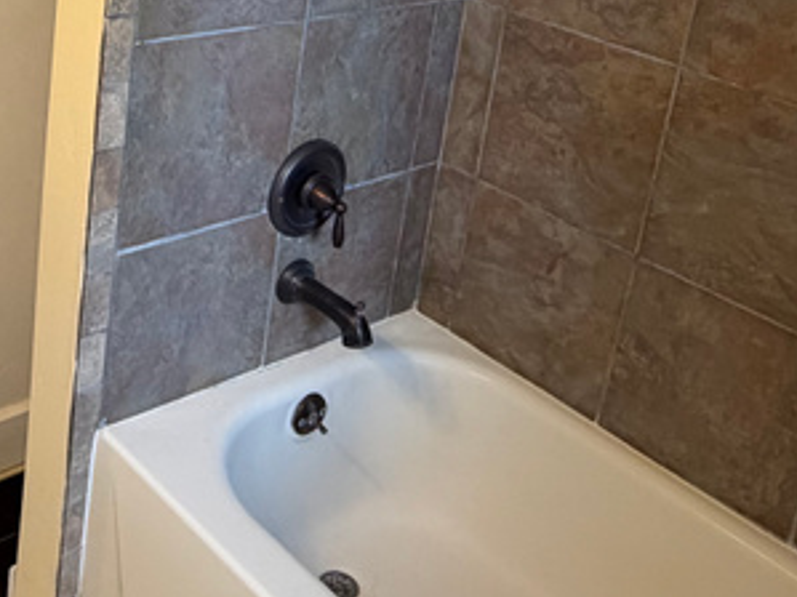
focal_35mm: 48
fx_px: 1105
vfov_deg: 28.7
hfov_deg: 39.1
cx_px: 245
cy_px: 27
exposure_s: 1/60
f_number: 2.2
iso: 200
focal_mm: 2.22
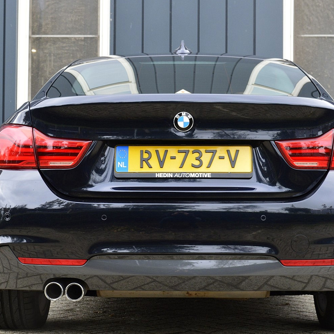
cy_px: 174
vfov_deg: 20.9
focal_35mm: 83
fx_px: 906
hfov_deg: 20.9
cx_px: 172
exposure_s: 1/60
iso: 500
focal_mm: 40
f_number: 8
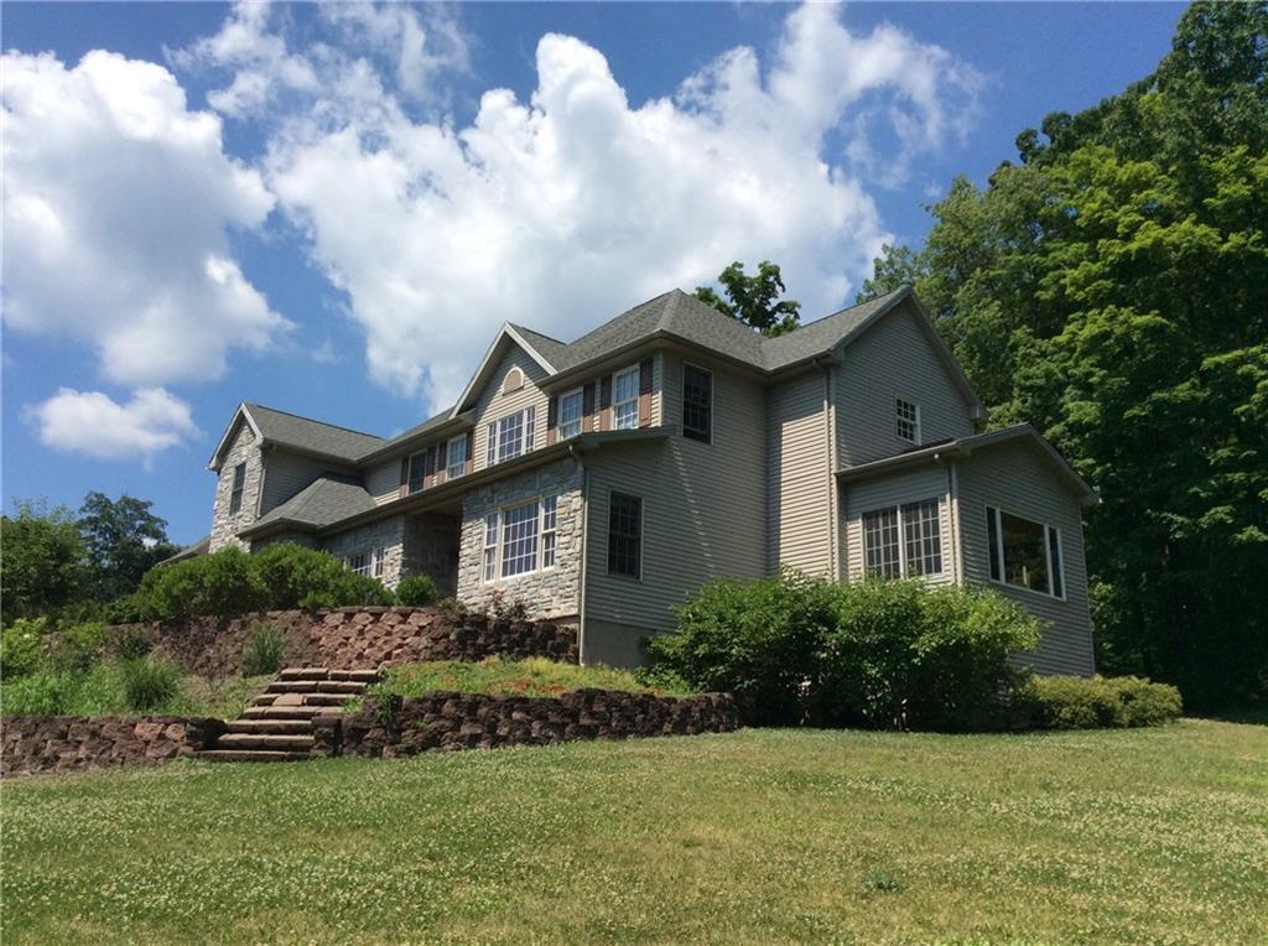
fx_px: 1170
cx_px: 634
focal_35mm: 32
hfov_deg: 56.9
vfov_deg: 44.0
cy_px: 473
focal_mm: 3.3
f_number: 2.4
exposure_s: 1/2119
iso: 32
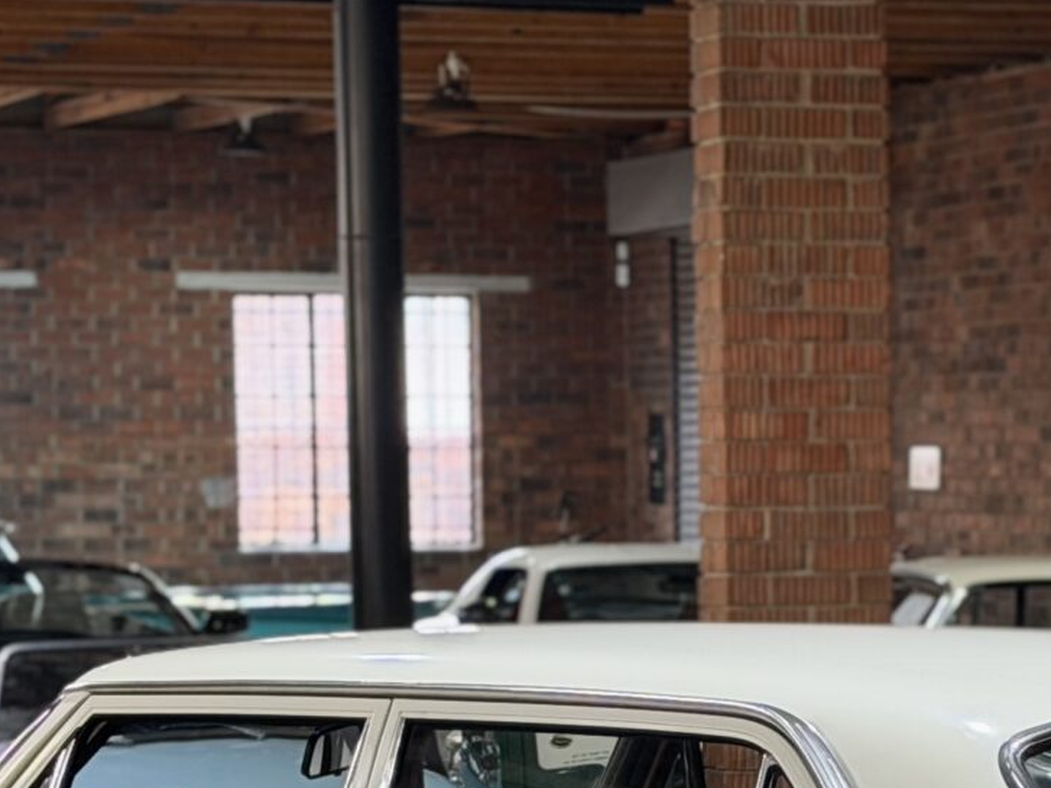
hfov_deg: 11.7
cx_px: 791
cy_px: 969
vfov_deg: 8.7
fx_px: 5130
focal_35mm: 169
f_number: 1.78
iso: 125
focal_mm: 6.76
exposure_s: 1/50
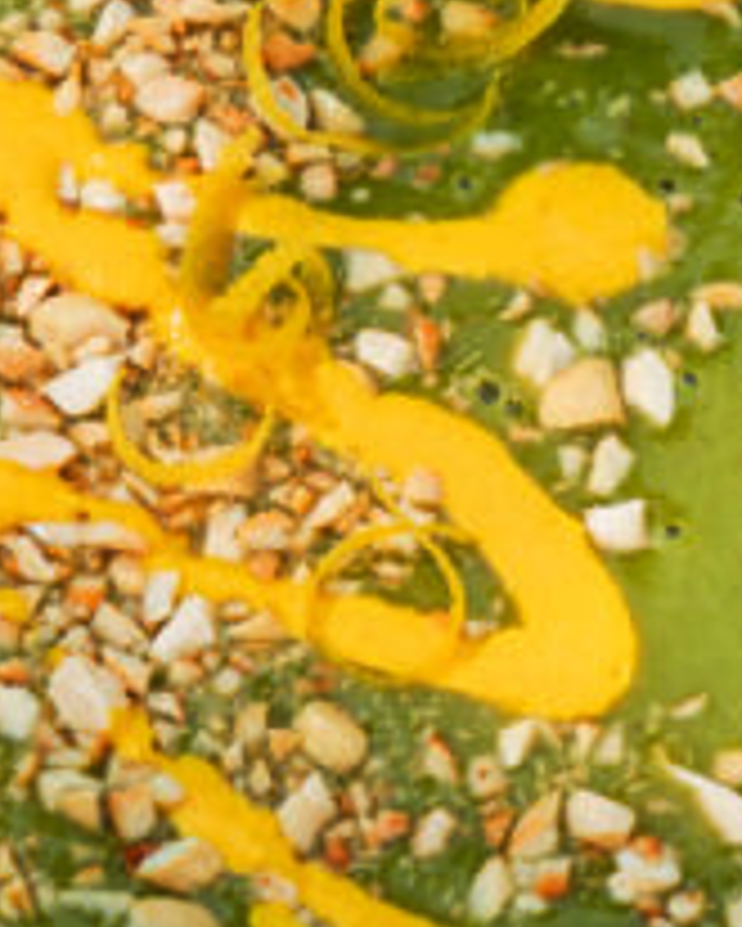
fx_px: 7818
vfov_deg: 6.8
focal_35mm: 285
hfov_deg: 5.4
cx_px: 726
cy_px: 297
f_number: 7.1
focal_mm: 61
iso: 100
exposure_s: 1/80
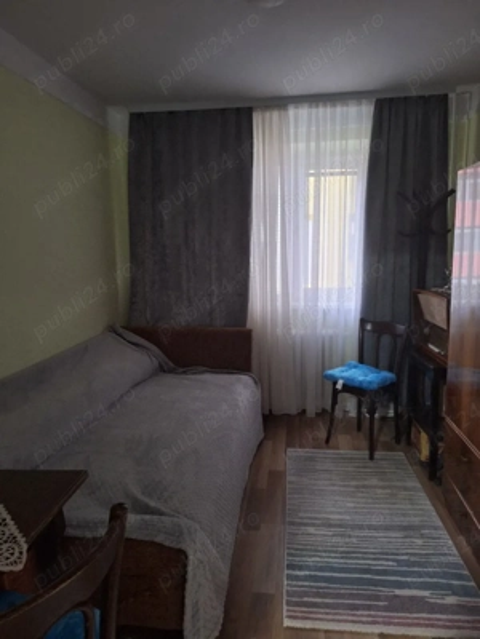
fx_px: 425
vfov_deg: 73.9
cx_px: 240
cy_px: 320
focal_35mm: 23
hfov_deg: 58.9
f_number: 1.8
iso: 400
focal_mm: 5.54
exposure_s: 1/20
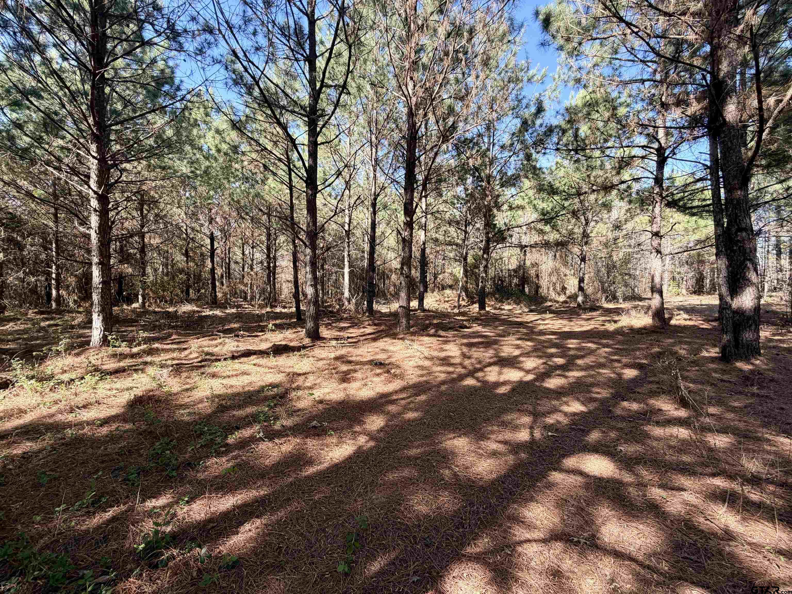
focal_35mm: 14
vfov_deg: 85.7
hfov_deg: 102.1
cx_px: 396
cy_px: 297
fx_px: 320
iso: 40
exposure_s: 1/145
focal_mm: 2.22
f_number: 2.2
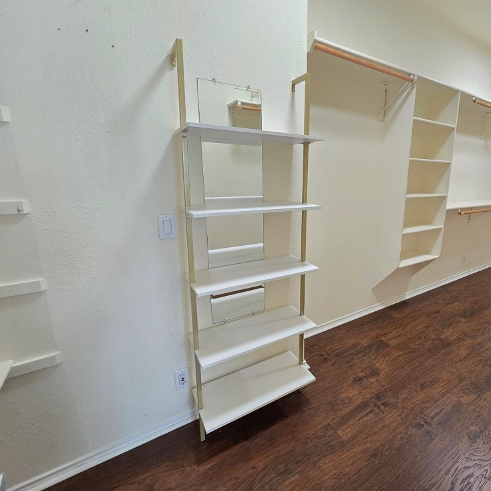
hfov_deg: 84.3
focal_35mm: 16
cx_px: 329
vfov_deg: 87.4
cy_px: 240
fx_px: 257
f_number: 2.2
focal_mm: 2.2
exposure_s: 1/60
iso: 200
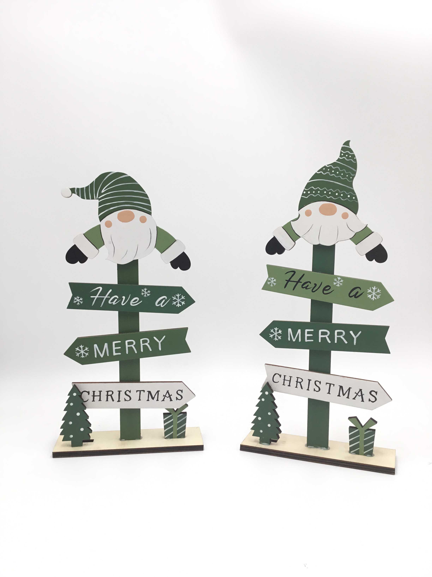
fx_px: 516
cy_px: 288
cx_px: 216
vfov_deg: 58.4
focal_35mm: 31
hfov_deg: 45.4
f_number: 2.4
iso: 25
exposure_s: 1/139
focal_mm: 3.3
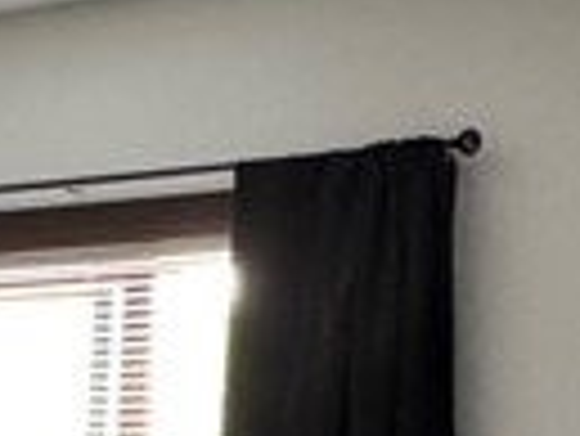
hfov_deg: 15.7
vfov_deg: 12.7
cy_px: 643
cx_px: -396
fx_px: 1862
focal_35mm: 111
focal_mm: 2.22
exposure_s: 1/60
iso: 640
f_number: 2.2
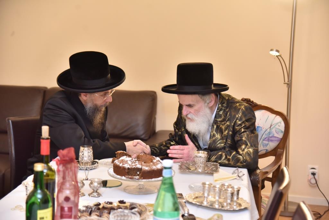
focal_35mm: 70
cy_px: 110
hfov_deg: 28.8
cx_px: 164
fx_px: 640
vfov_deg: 19.5
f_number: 4
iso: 2000
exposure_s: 1/160
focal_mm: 70
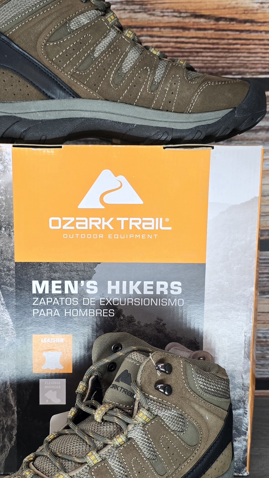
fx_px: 494
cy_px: 286
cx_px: 103
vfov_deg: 51.3
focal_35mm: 39
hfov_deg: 30.3
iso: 100
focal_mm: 6.3
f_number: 1.7
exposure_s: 1/120
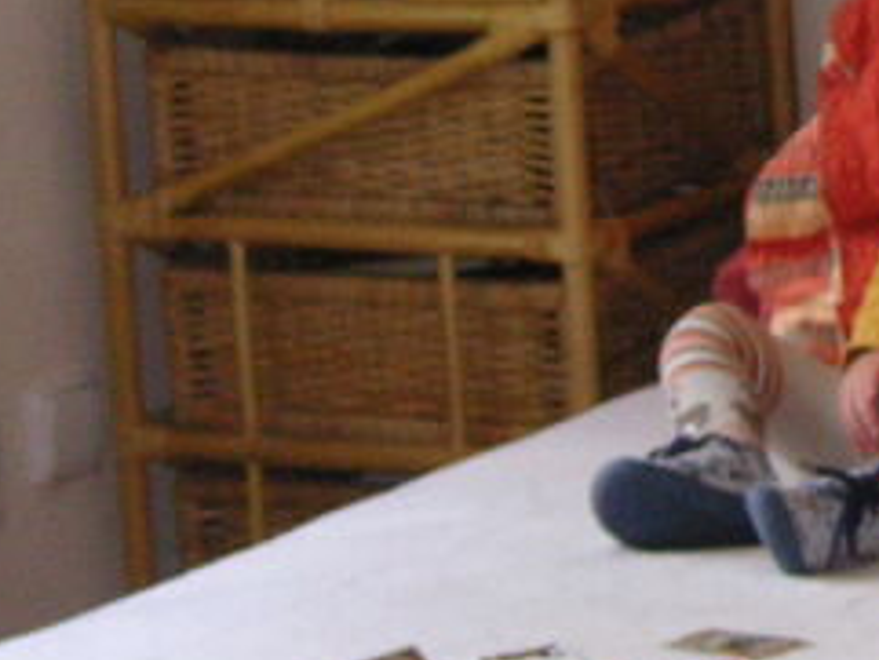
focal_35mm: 252
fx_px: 6402
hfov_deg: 7.7
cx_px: 1225
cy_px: -29
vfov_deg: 5.9
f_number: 4.4
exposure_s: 1/90
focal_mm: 12.6
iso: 160
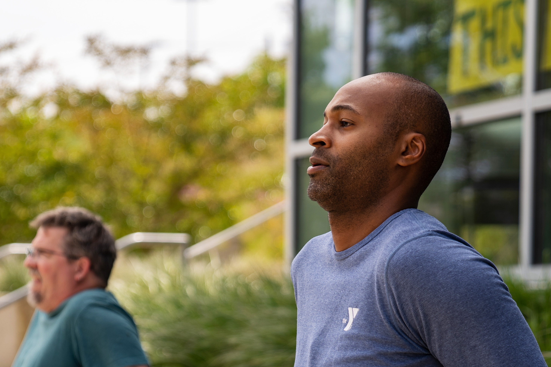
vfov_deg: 9.6
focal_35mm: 142
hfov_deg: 14.4
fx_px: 2173
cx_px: 181
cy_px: 358
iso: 50
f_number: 2.8
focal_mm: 70
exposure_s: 1/640
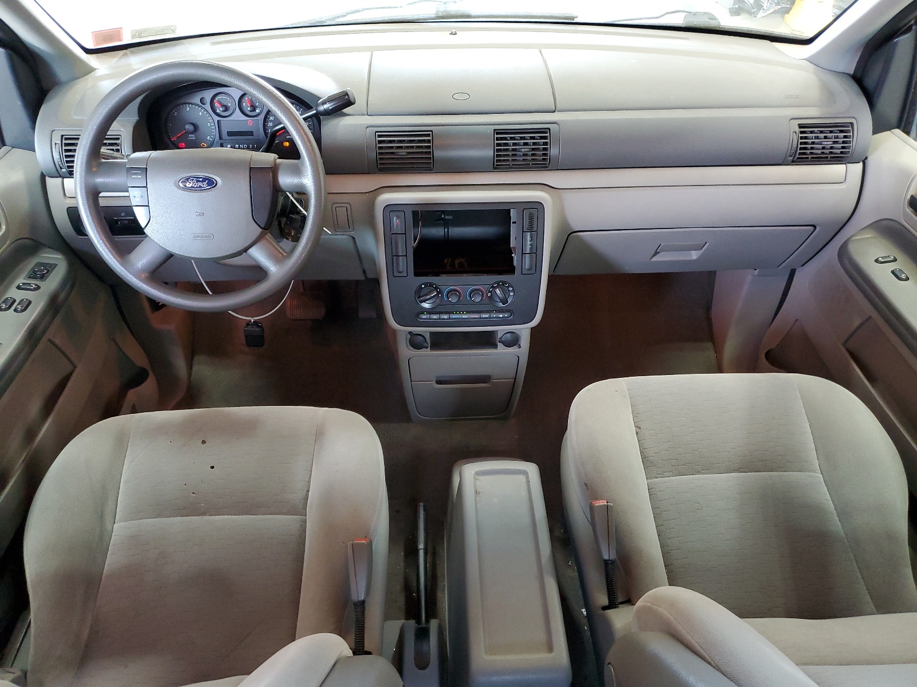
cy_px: 344
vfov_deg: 53.1
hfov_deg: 67.3
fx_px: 689
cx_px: 458
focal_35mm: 26
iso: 289
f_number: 1.5
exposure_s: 1/60.2
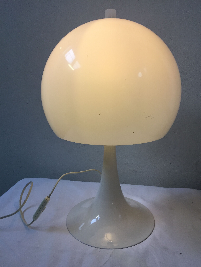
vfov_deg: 61.7
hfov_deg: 48.2
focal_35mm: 29
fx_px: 225
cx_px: 100
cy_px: 134
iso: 40
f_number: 2.2
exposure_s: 1/33
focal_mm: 4.15
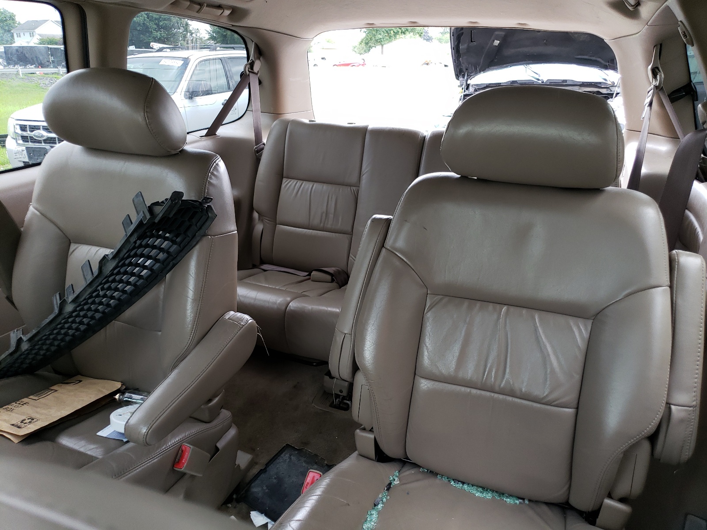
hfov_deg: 67.3
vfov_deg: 53.1
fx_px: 531
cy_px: 265
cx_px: 354
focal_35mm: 26
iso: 67
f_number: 1.5
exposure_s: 1/120
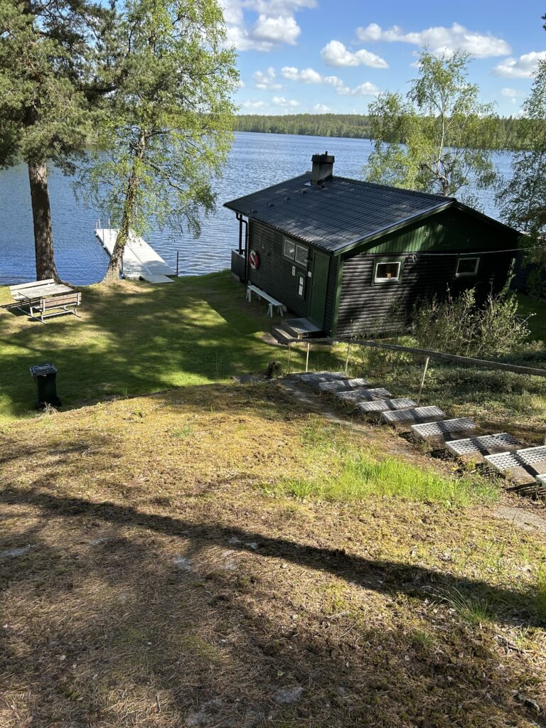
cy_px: 364
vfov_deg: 67.3
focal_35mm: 26
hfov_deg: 53.1
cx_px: 273
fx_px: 547
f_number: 1.5
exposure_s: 1/1344
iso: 50
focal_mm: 5.7
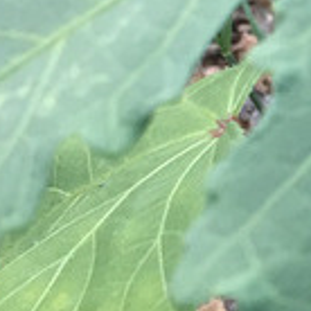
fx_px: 1769
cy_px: 92
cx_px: 762
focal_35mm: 174
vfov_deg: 10.0
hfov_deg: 9.0
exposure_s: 1/40
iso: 25
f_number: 2.2
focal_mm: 4.15
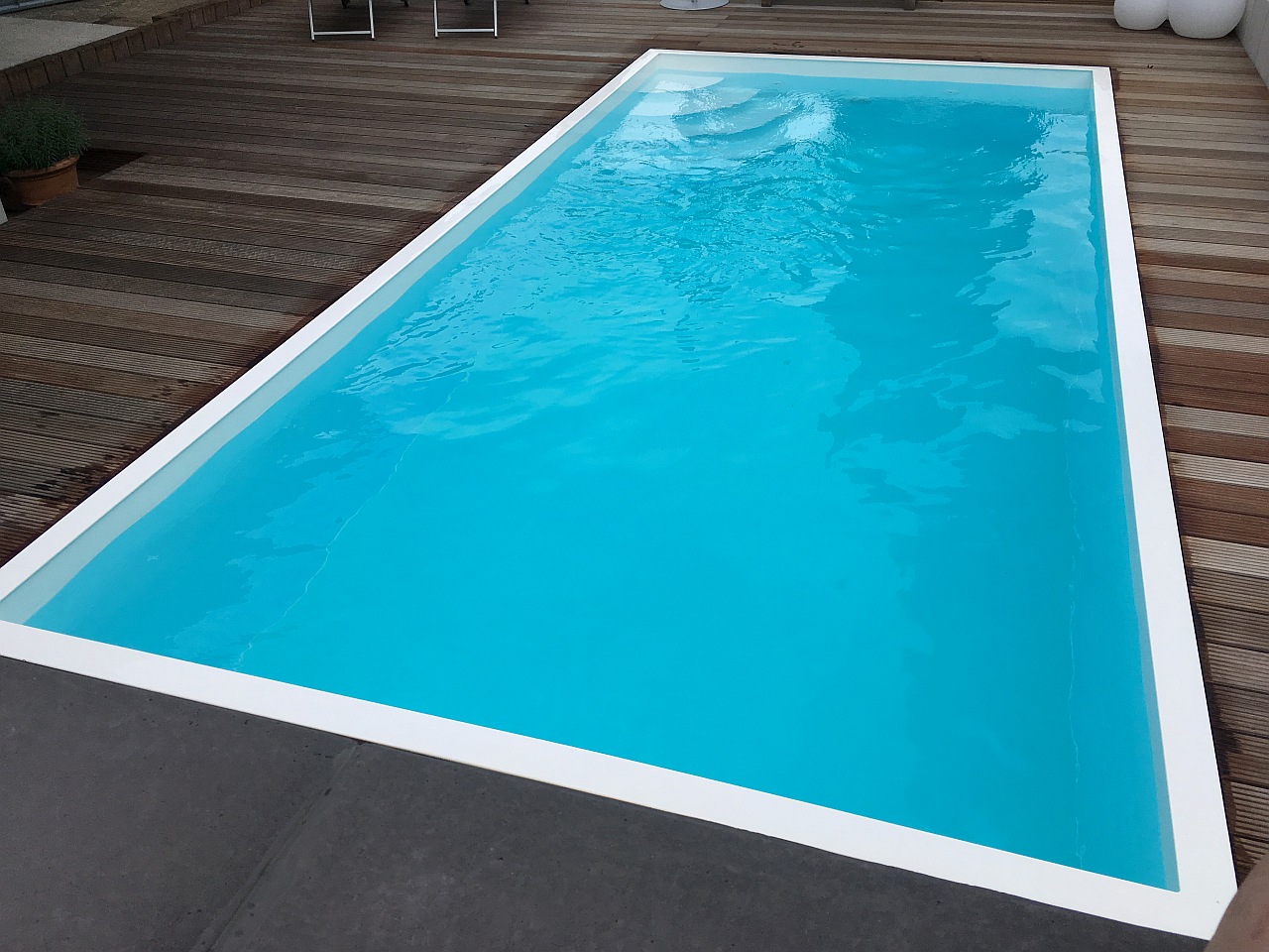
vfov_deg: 48.2
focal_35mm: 29
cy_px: 476
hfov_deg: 61.7
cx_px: 634
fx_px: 1063
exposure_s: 1/827
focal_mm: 4.15
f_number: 2.2
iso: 25
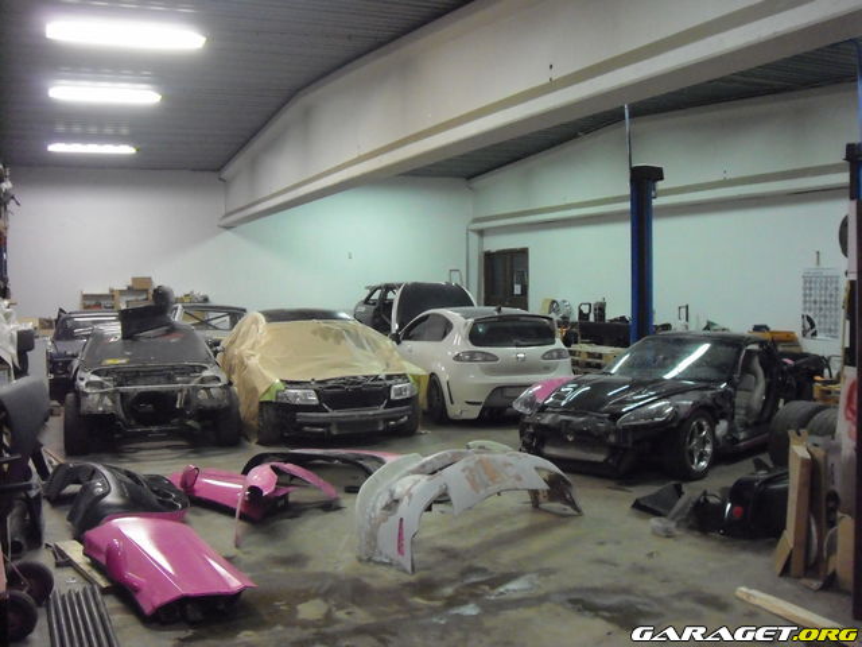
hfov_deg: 50.1
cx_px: 431
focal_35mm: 37
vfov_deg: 38.7
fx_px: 921
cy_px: 324
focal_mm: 6.2
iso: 800
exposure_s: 1/40
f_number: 2.7
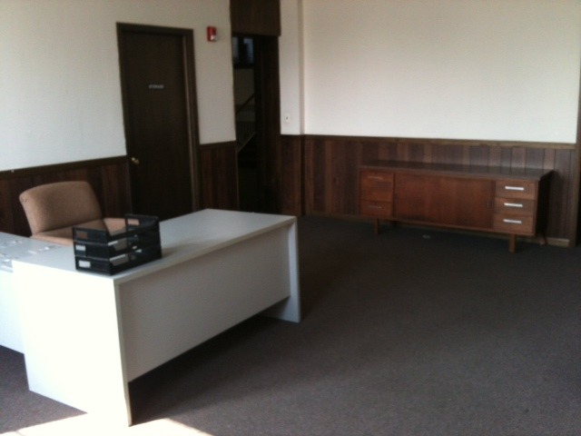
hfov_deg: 52.6
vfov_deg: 40.7
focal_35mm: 35
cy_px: 218
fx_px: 587
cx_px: 290
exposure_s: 1/17
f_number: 2.8
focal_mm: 3.85
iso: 80
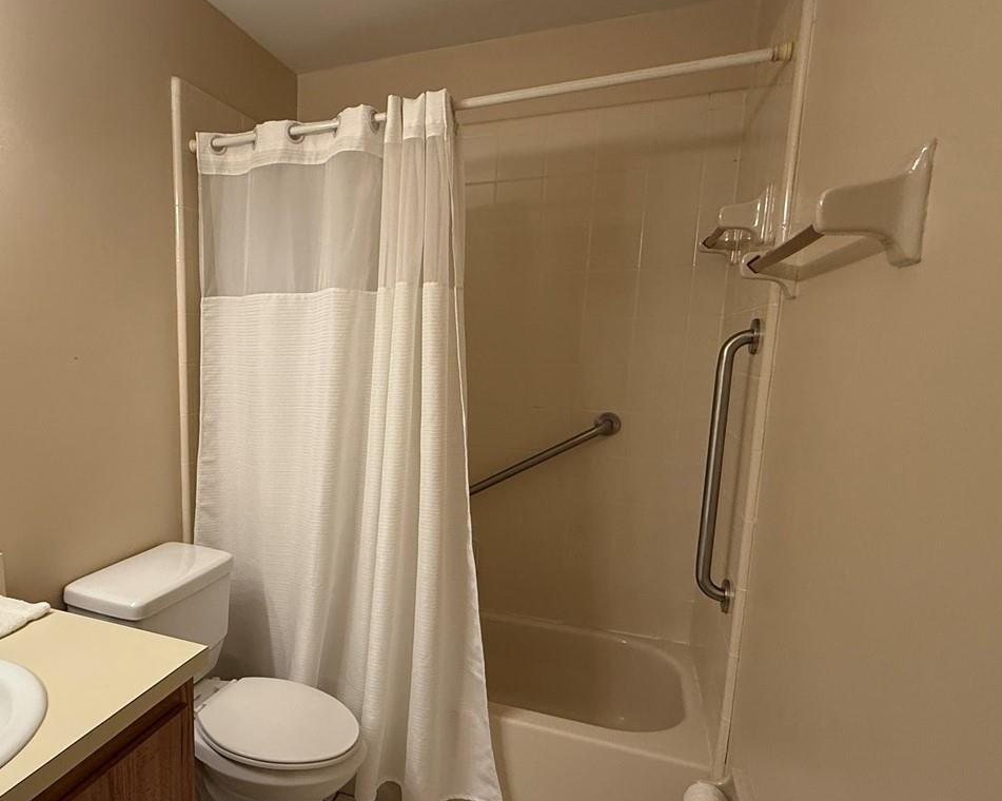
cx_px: 303
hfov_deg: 69.7
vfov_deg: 60.7
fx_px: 682
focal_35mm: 23
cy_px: 448
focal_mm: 2.22
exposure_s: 1/120
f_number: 2.2
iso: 200
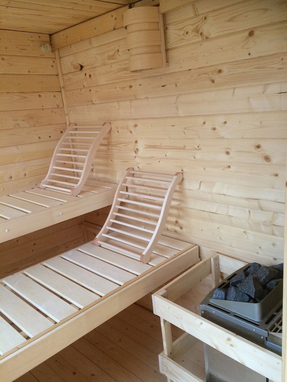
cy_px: 191
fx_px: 321
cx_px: 144
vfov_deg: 61.7
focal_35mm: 29
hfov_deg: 48.2
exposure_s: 1/33
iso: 80
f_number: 2.2
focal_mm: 4.15
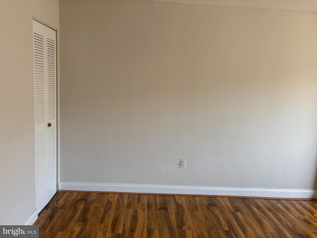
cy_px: 119
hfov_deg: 67.3
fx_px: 238
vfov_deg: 53.1
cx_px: 158
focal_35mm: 26
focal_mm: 5.96
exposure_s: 1/121
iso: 64
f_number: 1.6
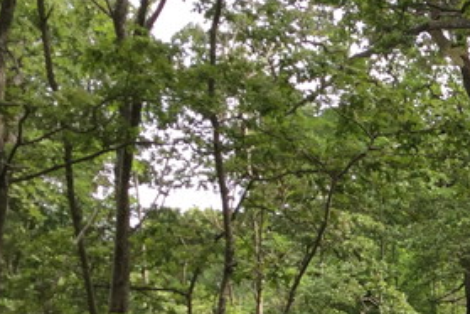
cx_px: 704
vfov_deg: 12.2
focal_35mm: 111
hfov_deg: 16.7
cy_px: 306
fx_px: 1449
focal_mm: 3.3
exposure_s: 1/235
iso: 25
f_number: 2.4
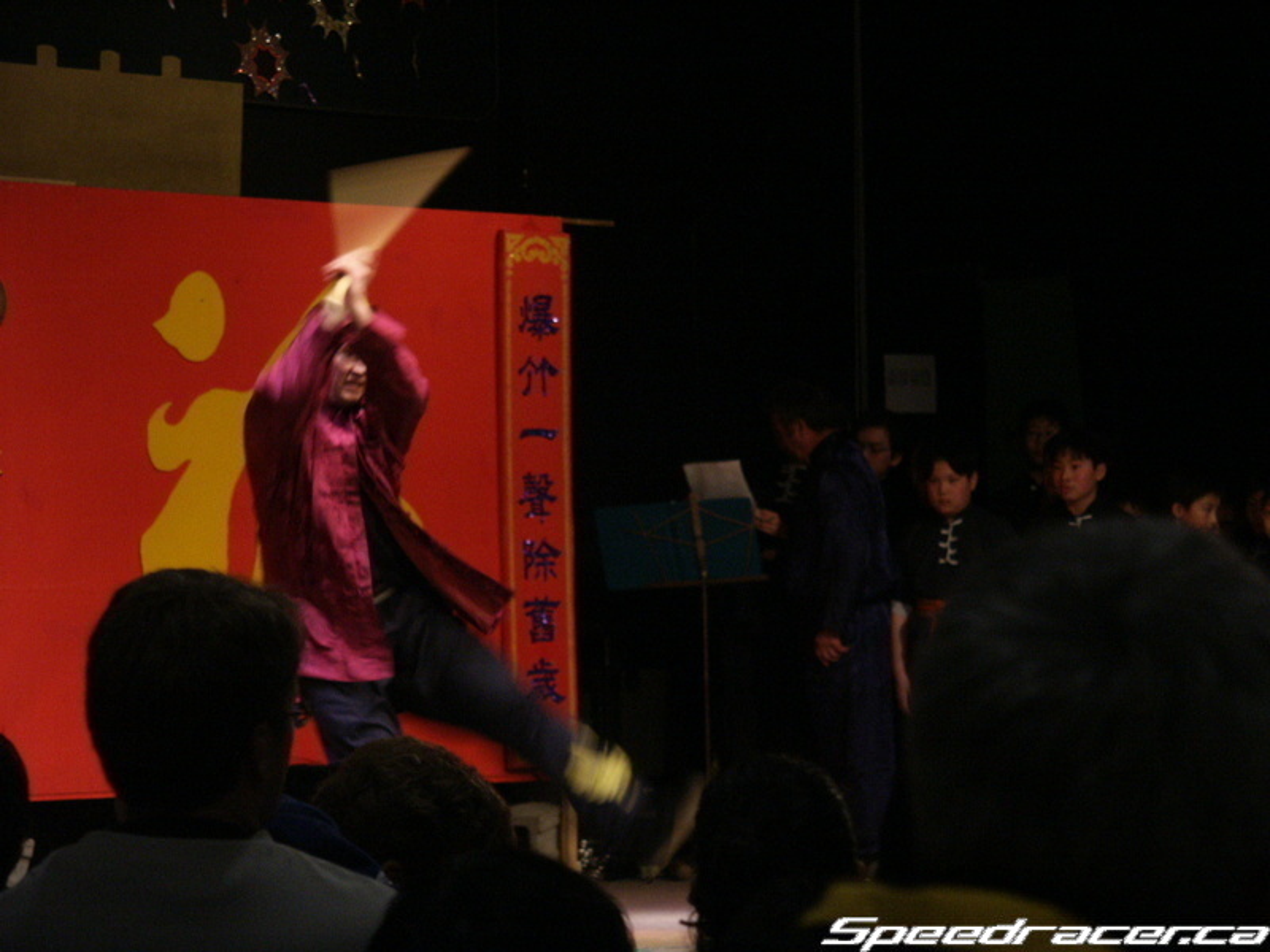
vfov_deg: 8.4
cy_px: 476
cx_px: 635
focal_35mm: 176
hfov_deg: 11.2
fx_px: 6457
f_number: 3.5
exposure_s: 1/45
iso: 200
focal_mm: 44.45
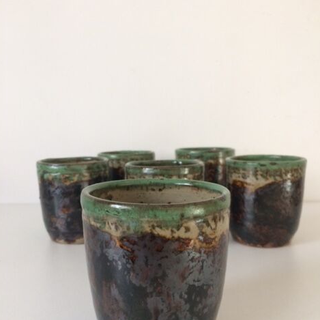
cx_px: 160
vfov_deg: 46.6
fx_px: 366
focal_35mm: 35
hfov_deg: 47.2
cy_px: 207
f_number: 2.2
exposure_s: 1/33
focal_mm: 4.15
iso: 125
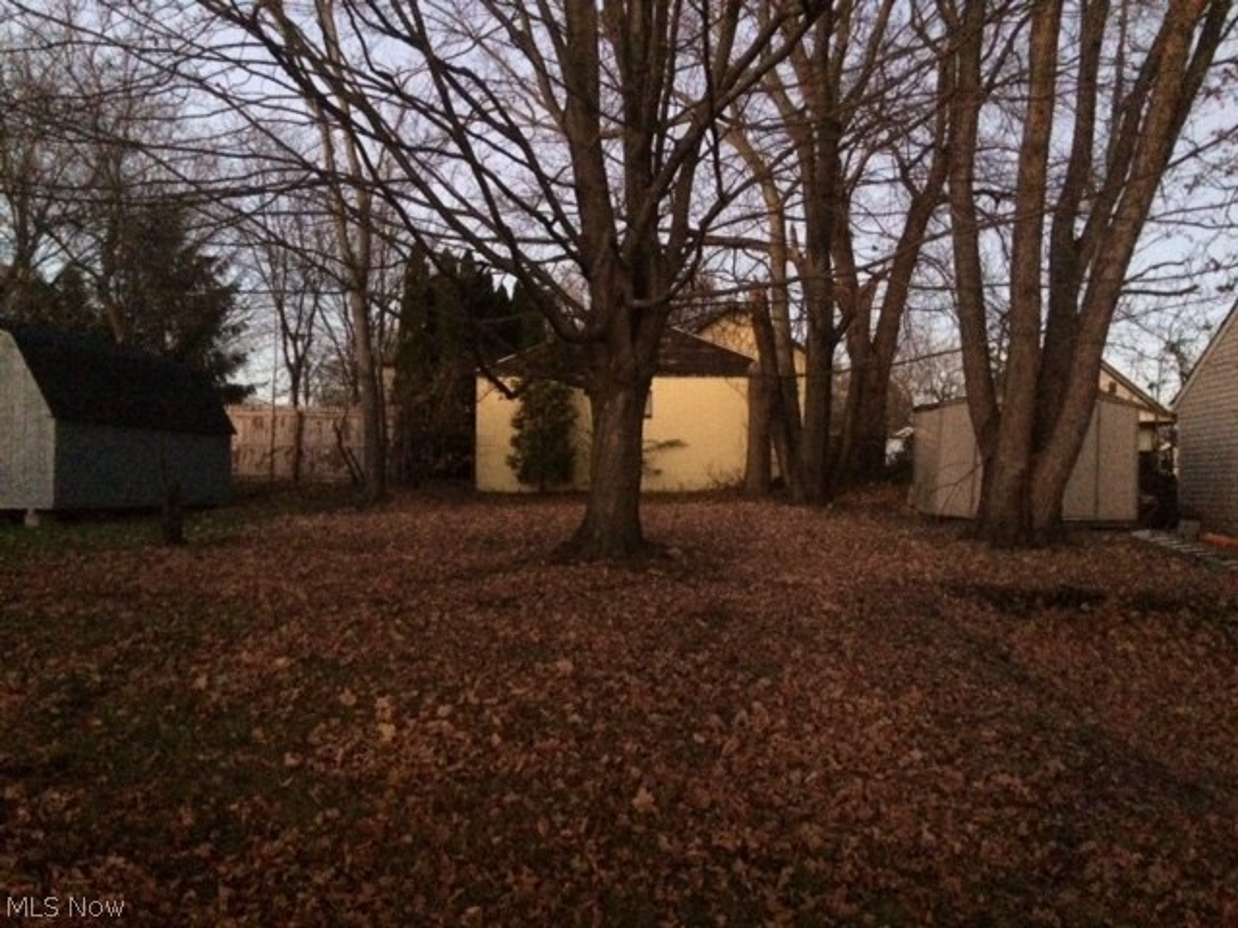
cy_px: 464
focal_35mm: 29
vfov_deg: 48.2
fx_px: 1037
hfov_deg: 61.7
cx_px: 619
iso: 1000
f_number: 2.2
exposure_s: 1/15
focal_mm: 4.15
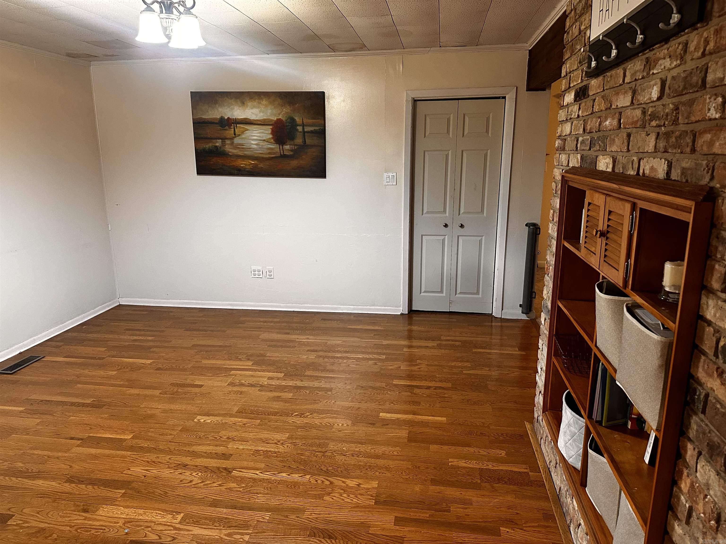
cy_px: 272
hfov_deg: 71.6
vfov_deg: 56.8
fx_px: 503
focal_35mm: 24
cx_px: 363
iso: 500
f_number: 1.78
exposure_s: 1/60
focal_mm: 6.86
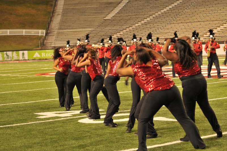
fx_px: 661
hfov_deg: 19.5
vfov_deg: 13.0
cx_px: 114
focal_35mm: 105
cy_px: 76
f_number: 2.8
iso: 400
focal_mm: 70
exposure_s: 1/60
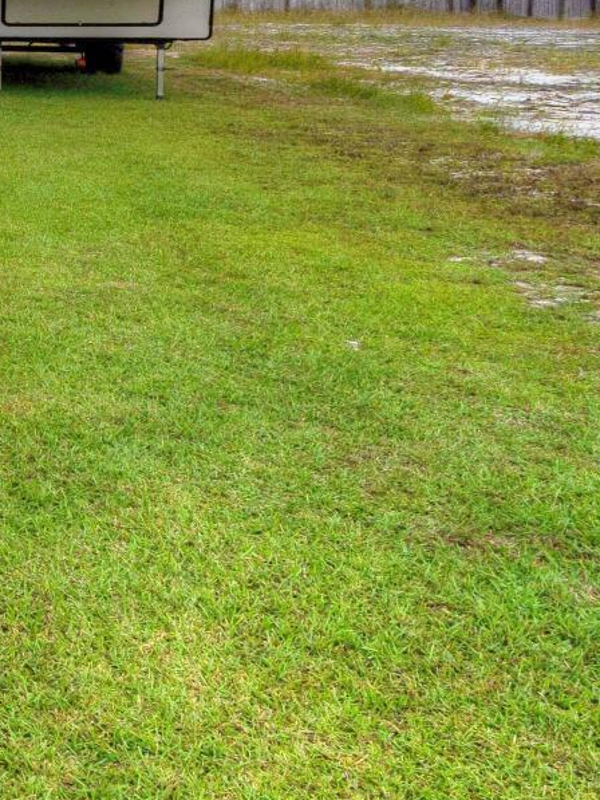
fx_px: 1340
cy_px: 4
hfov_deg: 14.6
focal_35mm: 58
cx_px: -873
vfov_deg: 30.9
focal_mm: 12
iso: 100
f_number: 8
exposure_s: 1/400
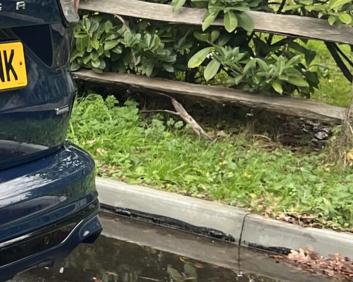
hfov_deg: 15.2
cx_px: -273
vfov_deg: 13.9
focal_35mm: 110
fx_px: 1148
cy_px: 70
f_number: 1.5
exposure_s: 1/121
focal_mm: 5.7
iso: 80
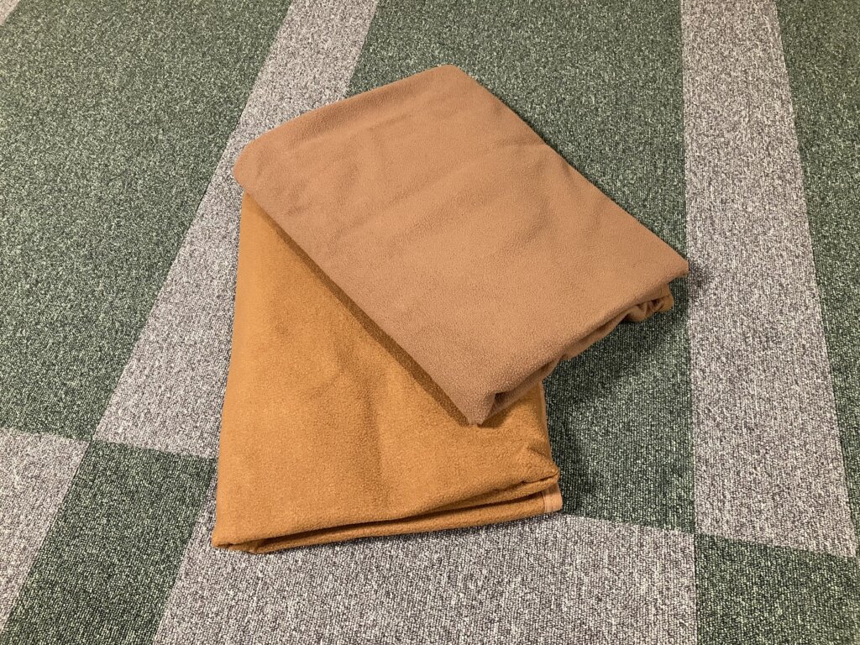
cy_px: 322
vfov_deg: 49.7
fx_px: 696
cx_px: 430
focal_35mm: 28
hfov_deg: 63.4
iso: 320
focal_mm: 3.99
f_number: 1.8
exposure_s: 1/60
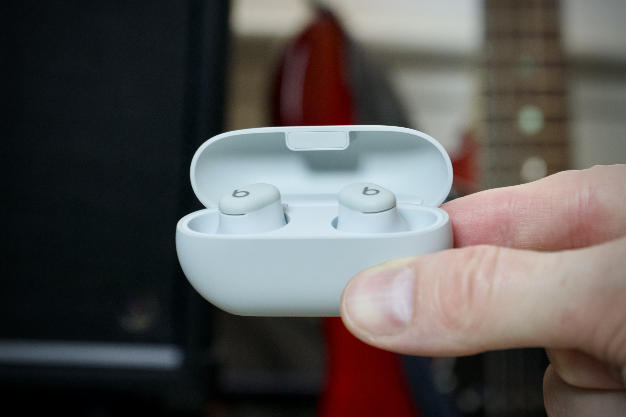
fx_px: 1217
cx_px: 313
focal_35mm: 70
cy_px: 208
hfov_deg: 28.8
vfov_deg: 19.5
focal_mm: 70
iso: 3200
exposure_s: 1/60
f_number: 7.1
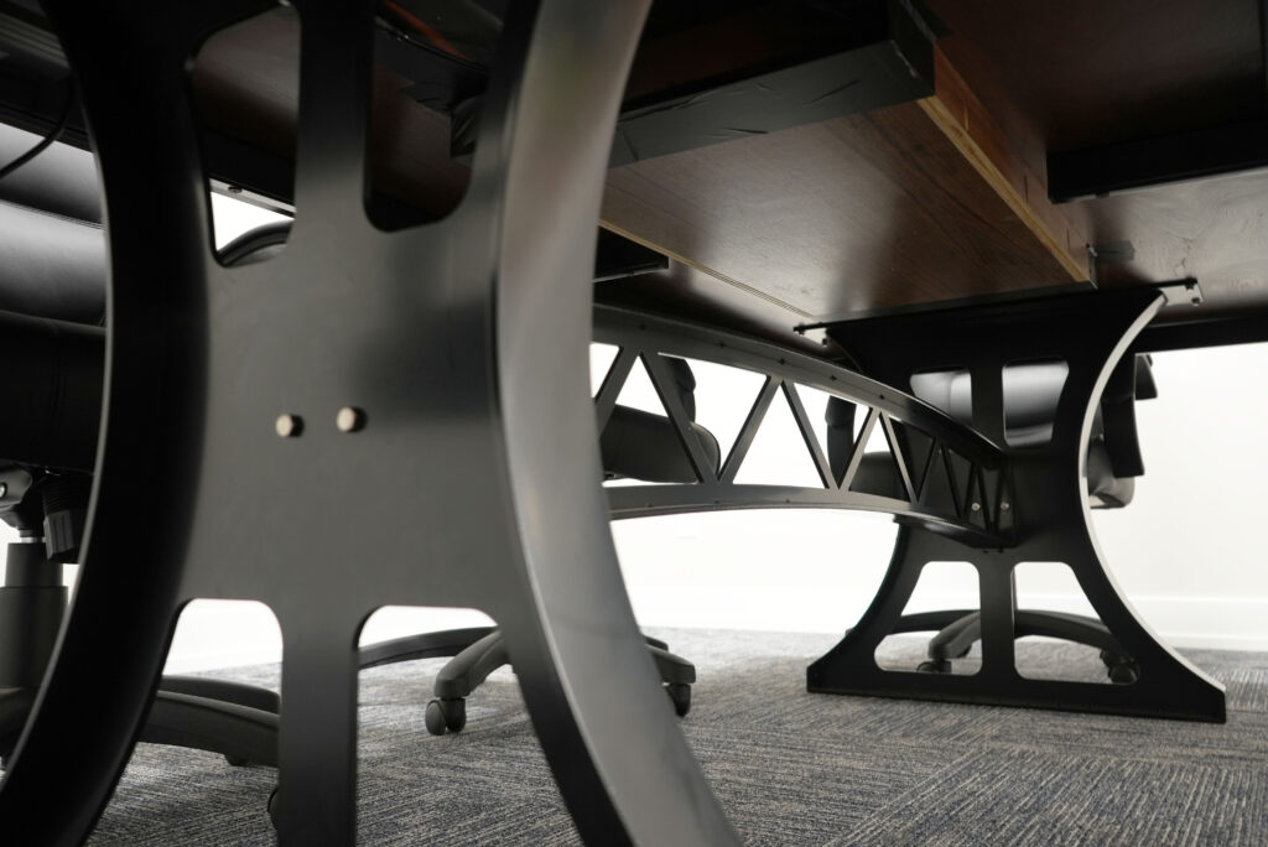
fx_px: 1022
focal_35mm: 29
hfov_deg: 63.6
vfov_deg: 45.0
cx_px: 634
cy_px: 424
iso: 800
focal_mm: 29
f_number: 5
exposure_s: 1/8
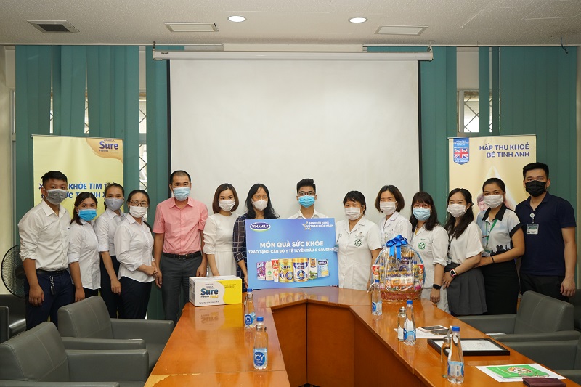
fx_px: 532
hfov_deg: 57.2
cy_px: 194
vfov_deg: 40.0
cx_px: 290
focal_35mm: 33
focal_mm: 33
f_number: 5
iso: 2000
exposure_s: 1/125
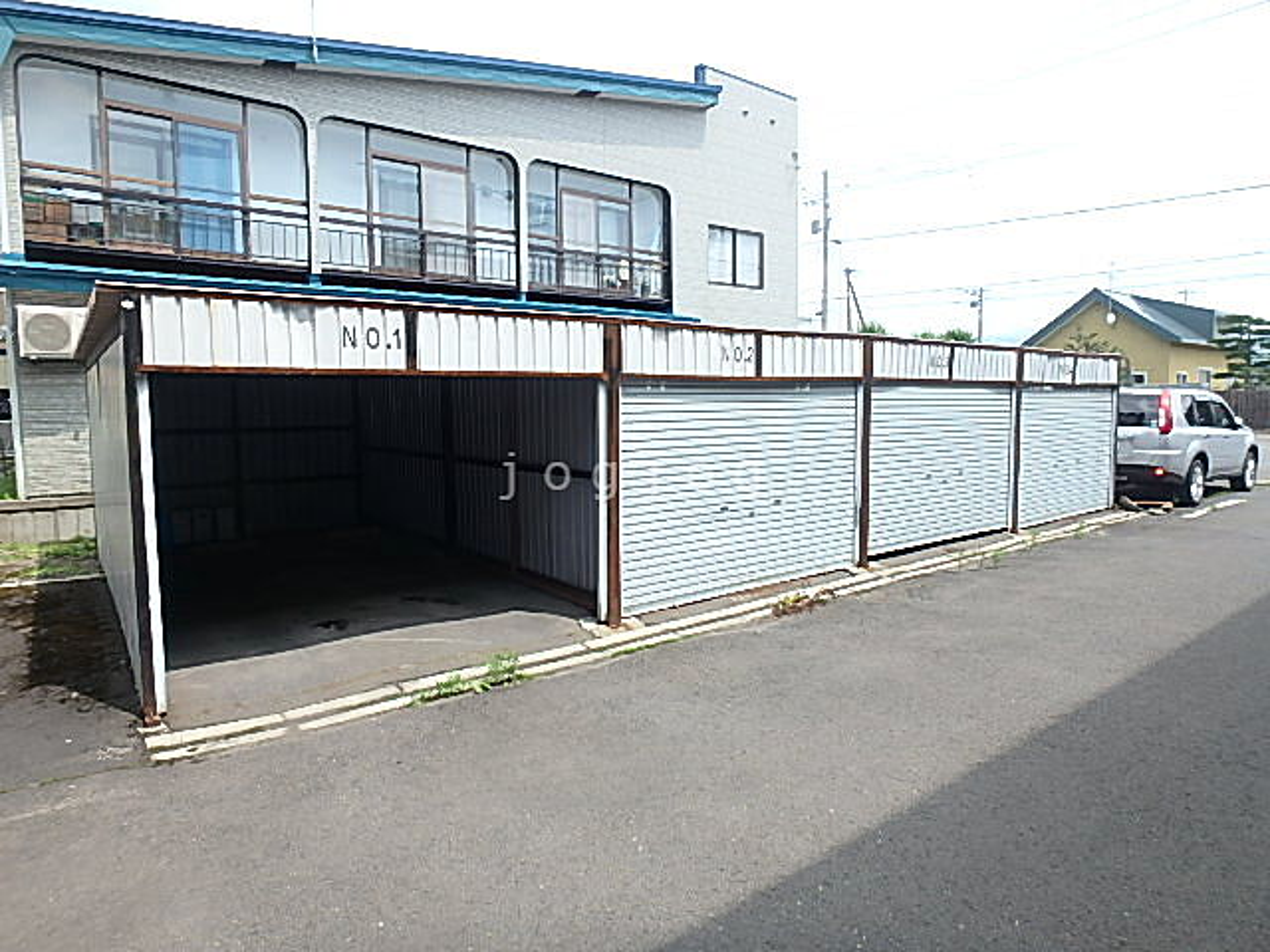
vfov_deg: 63.4
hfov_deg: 79.0
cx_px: 635
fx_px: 770
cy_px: 476
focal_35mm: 21
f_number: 3.5
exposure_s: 1/500
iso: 125
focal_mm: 3.7
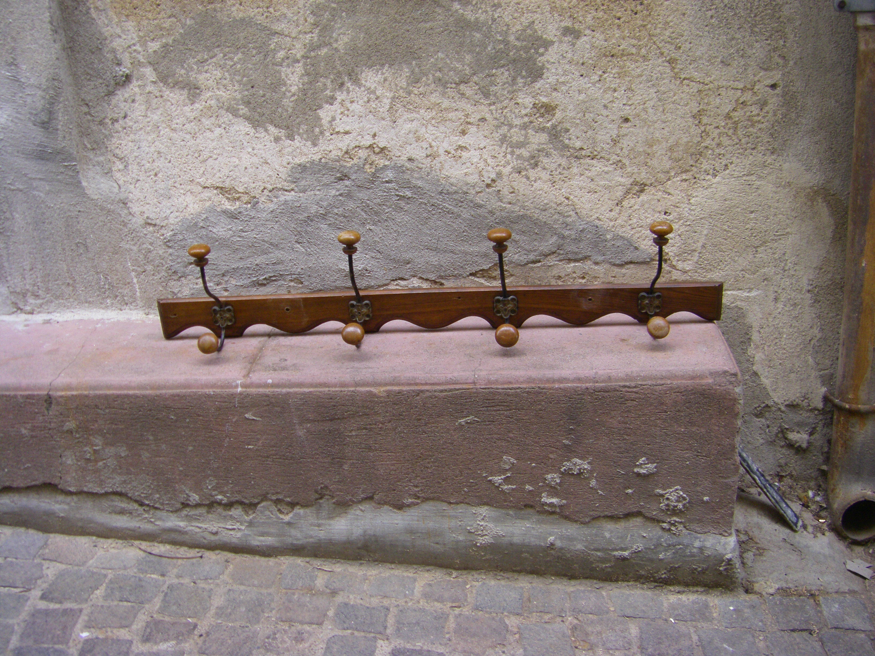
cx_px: 438
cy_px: 328
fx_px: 961
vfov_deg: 37.7
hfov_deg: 49.0
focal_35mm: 38
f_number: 3.5
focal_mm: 6.3
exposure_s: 1/50
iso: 160
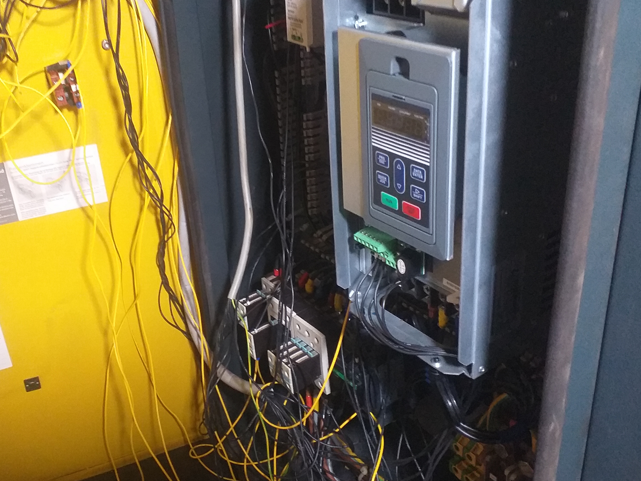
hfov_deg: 48.4
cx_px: 232
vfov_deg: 37.7
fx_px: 704
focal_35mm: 38
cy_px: 238
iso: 320
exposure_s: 1/25
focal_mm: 3.6
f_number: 1.9
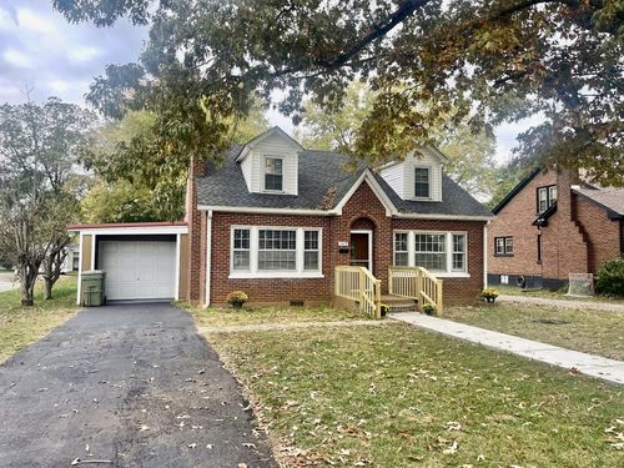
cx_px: 312
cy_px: 234
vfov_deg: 54.9
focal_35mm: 25
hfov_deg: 69.4
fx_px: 451
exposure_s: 1/121
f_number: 1.6
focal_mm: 5.1
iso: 125
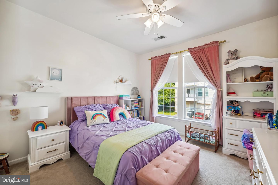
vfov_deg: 78.8
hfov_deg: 101.9
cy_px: 92
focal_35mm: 15
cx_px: 139
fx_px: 113
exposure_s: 1/10
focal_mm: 14.6
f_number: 8
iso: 200
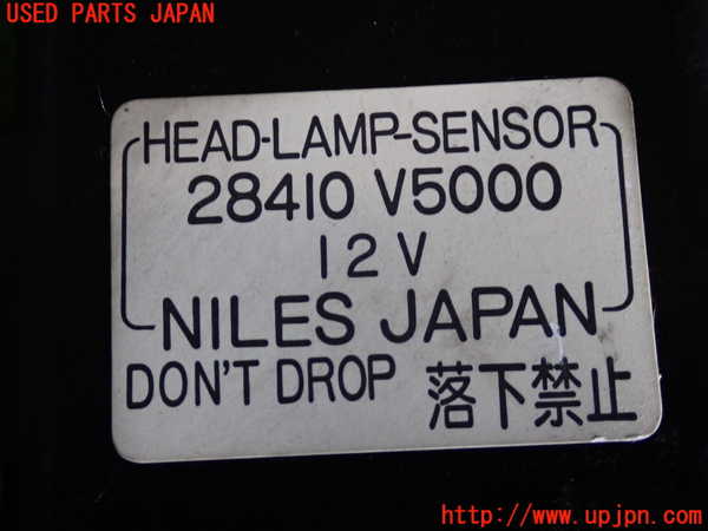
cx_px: 354
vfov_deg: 20.7
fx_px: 1452
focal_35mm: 71
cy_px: 266
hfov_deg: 27.4
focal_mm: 12.73
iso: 400
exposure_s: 1/60
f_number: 3.9
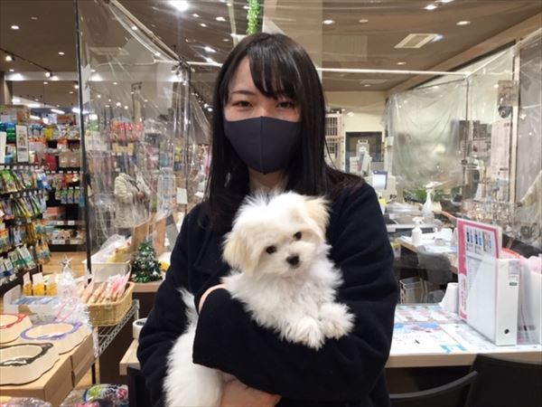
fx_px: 485
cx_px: 271
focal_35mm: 31
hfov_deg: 58.4
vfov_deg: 45.4
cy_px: 204
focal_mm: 3.3
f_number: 2.4
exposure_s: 1/30
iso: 50
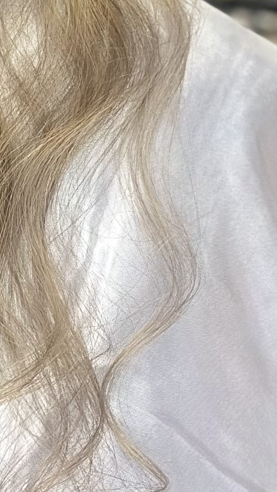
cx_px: -152
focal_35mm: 186
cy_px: -58
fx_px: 2428
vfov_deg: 11.4
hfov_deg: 6.4
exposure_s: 1/100
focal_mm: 6.86
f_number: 1.78
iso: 200
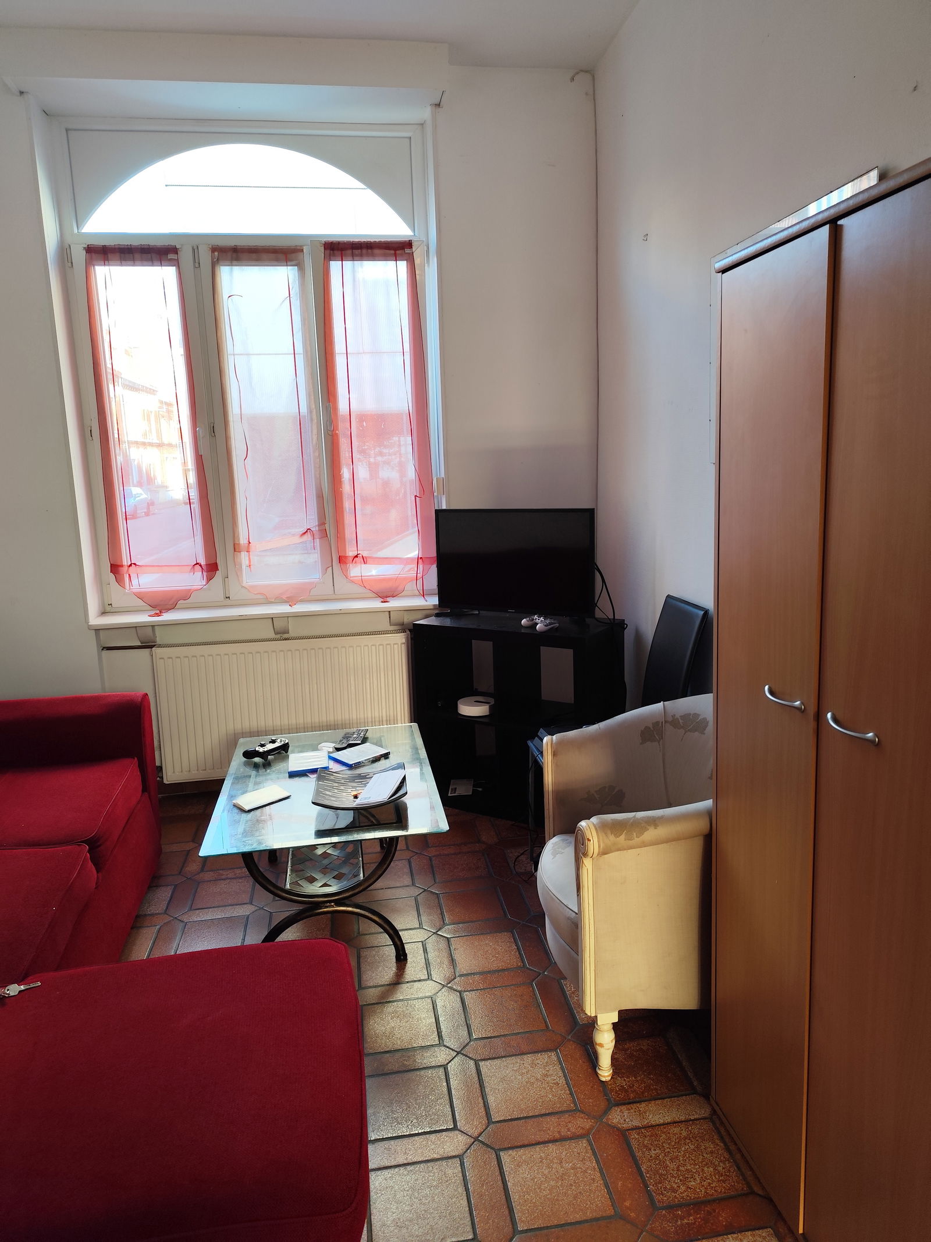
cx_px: 466
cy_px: 621
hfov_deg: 58.9
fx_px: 825
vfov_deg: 73.9
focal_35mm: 23
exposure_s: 1/100
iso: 200
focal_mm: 6.14
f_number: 1.65
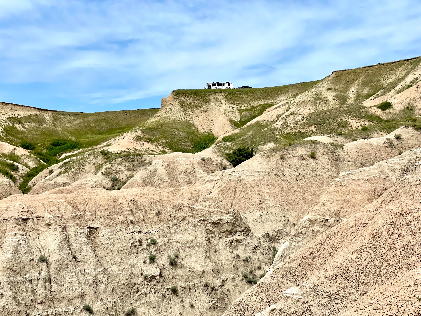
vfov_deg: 28.0
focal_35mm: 52
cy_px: 158
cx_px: 210
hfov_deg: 36.8
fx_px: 632
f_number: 2
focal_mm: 6
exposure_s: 1/2994
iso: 25
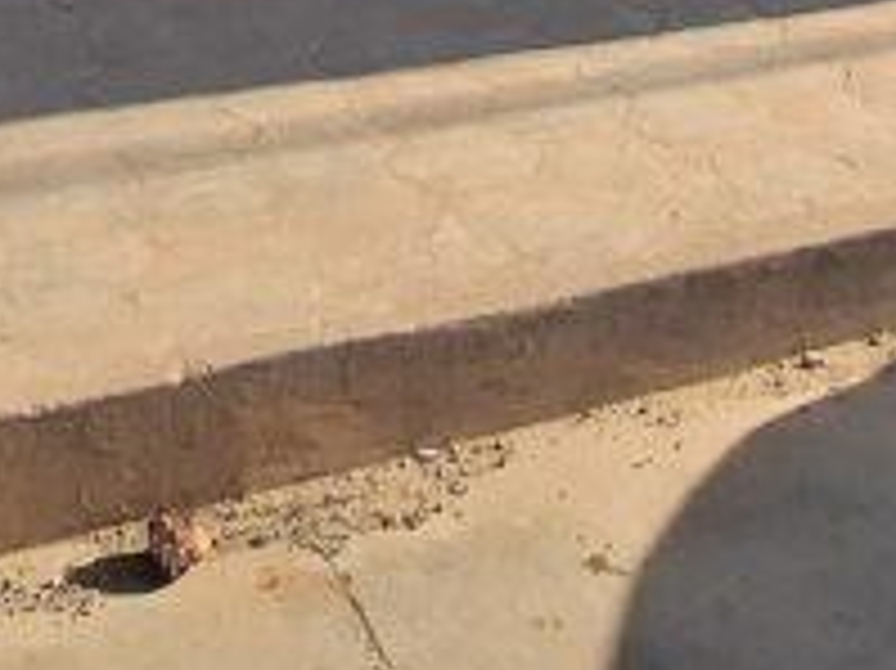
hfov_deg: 29.0
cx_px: 468
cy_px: -791
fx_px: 1733
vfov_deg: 15.6
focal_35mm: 67
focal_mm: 1.74
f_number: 2.2
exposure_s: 1/867
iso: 40
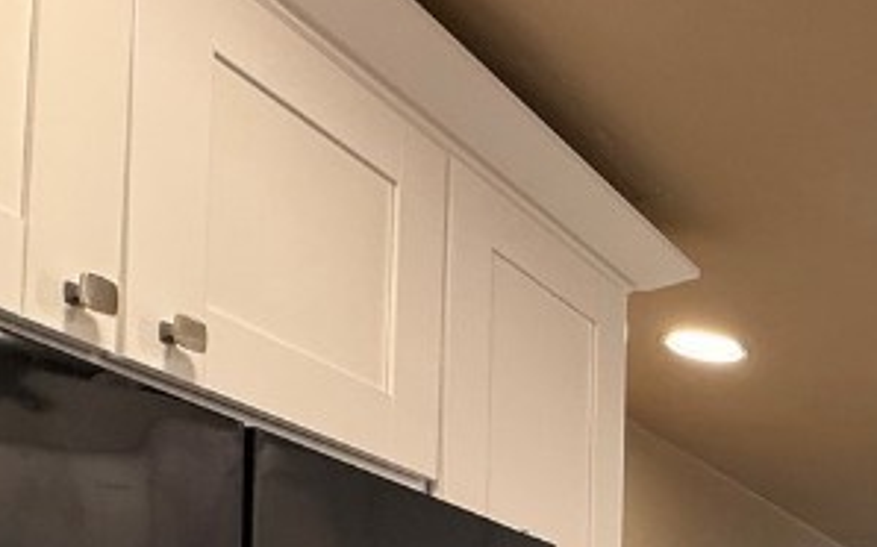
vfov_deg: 21.7
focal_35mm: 51
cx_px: 1292
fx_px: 1218
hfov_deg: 27.9
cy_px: 785
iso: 200
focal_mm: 2.22
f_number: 2.2
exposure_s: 1/120
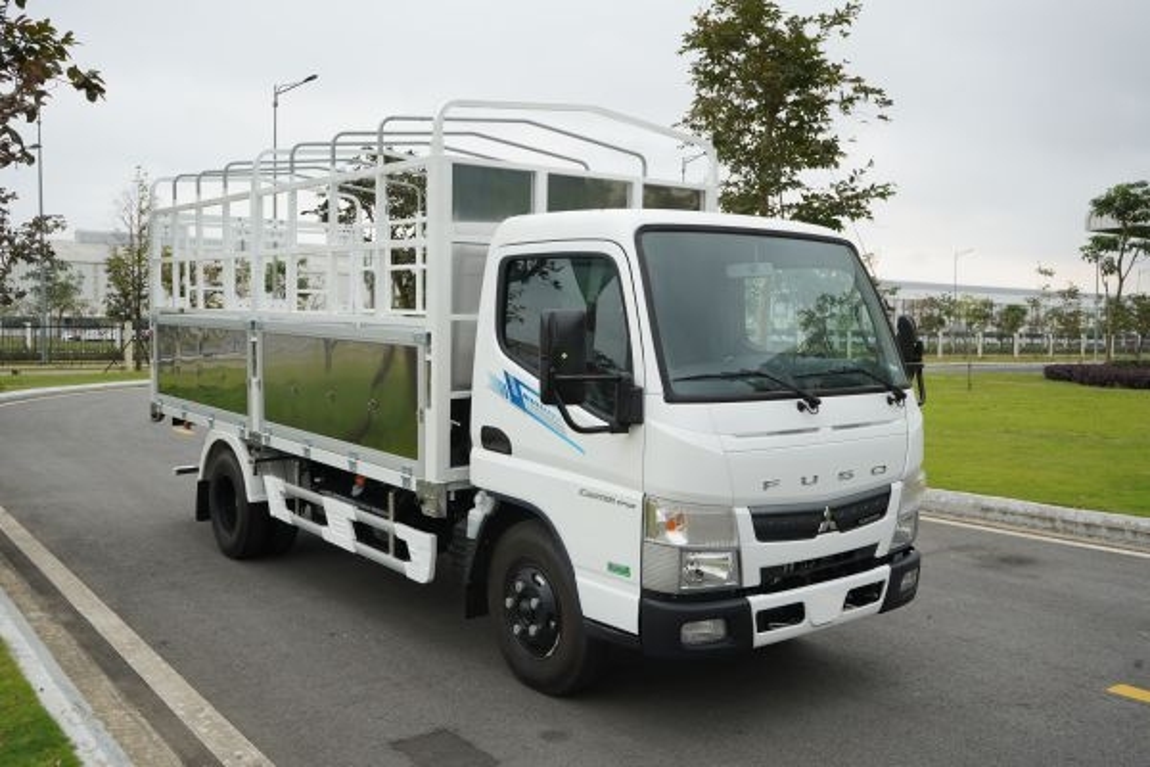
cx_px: 575
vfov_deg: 42.3
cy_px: 384
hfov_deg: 60.3
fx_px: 990
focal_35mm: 31
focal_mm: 31
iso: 200
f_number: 10
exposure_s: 1/100
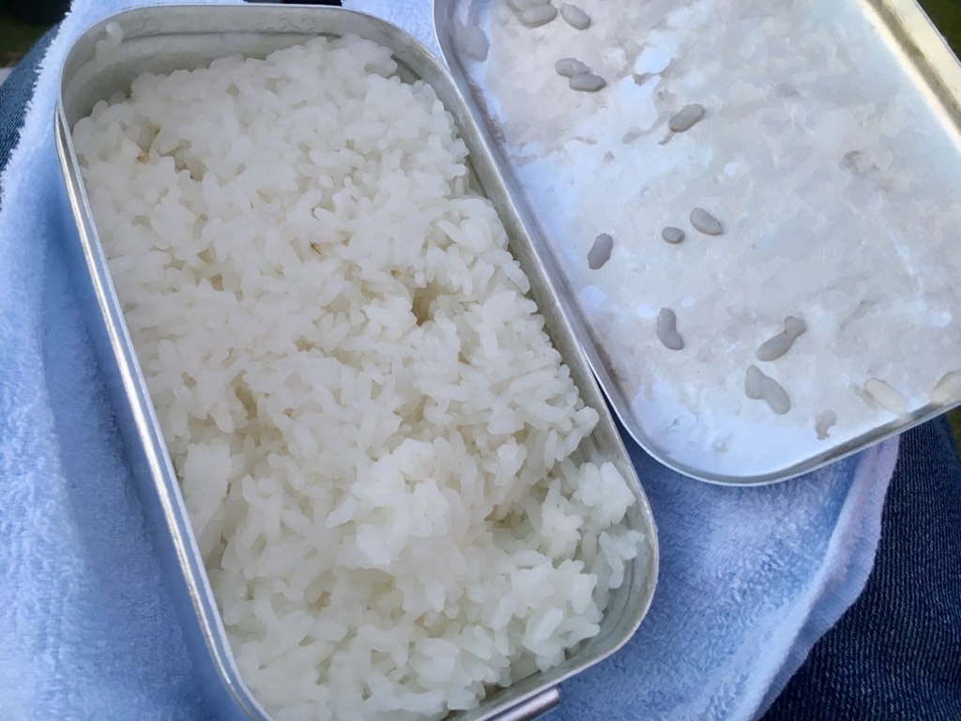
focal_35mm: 29
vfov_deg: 48.2
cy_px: 360
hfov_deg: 61.7
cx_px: 480
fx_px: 805
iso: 64
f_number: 2.2
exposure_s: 1/30
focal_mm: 4.15
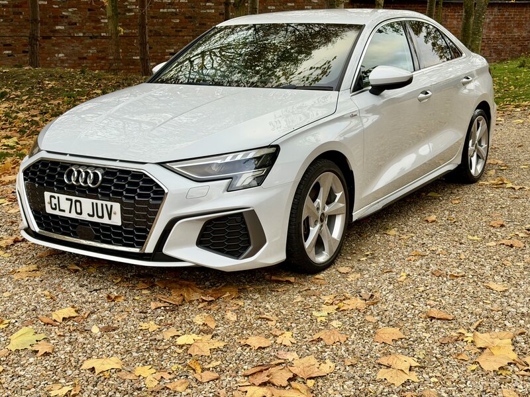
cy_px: 198
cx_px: 265
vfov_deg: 30.3
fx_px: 735
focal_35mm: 48
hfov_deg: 39.7
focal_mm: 6.76
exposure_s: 1/264
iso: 64
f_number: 1.78
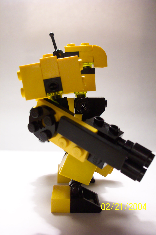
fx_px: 227
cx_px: 78
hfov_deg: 37.9
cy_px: 118
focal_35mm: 35
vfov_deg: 54.4
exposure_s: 1/30
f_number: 2.8
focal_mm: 7.5
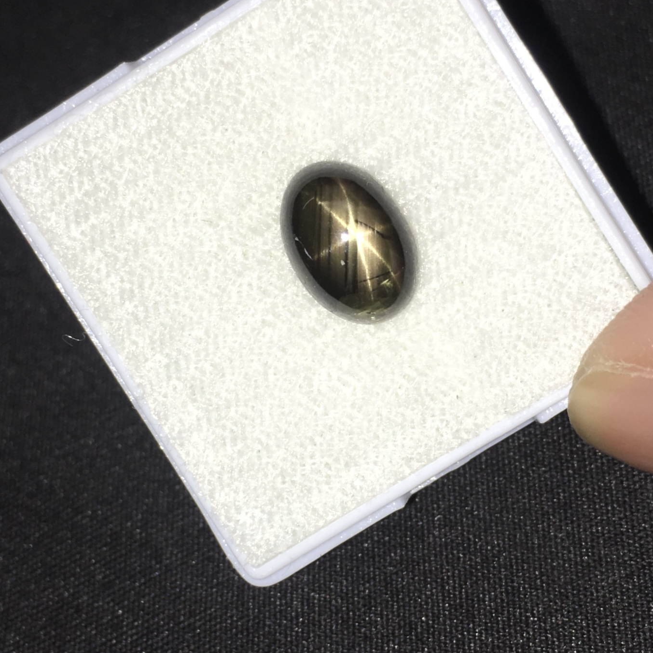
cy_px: 220
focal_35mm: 35
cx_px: 326
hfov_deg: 47.2
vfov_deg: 46.5
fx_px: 747
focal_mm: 4.15
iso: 25
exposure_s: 1/407
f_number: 2.2
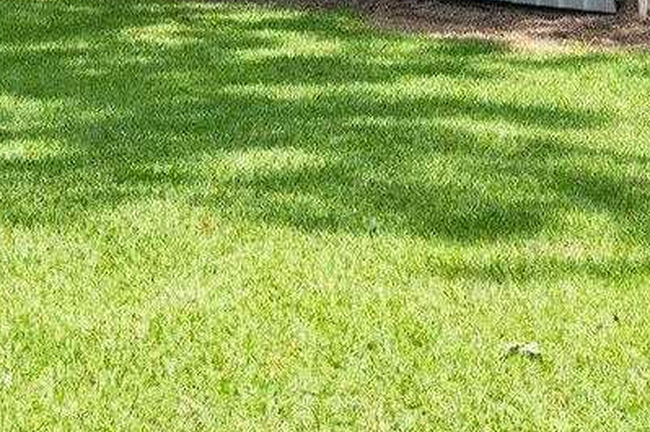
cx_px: 507
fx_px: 2777
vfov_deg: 8.5
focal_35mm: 154
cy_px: -349
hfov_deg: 13.3
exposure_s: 1/250
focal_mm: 30
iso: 320
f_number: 10
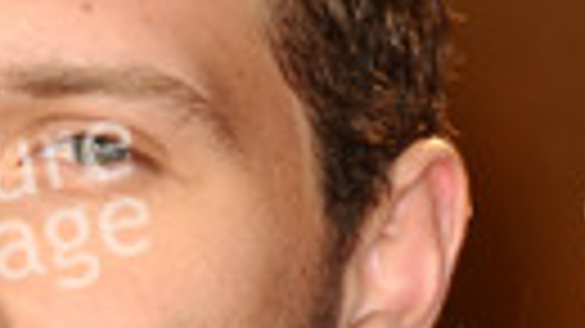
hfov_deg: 2.5
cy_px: 454
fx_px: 13174
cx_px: 52
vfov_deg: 1.4
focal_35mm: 850
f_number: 4.5
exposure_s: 1/200
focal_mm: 175
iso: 320
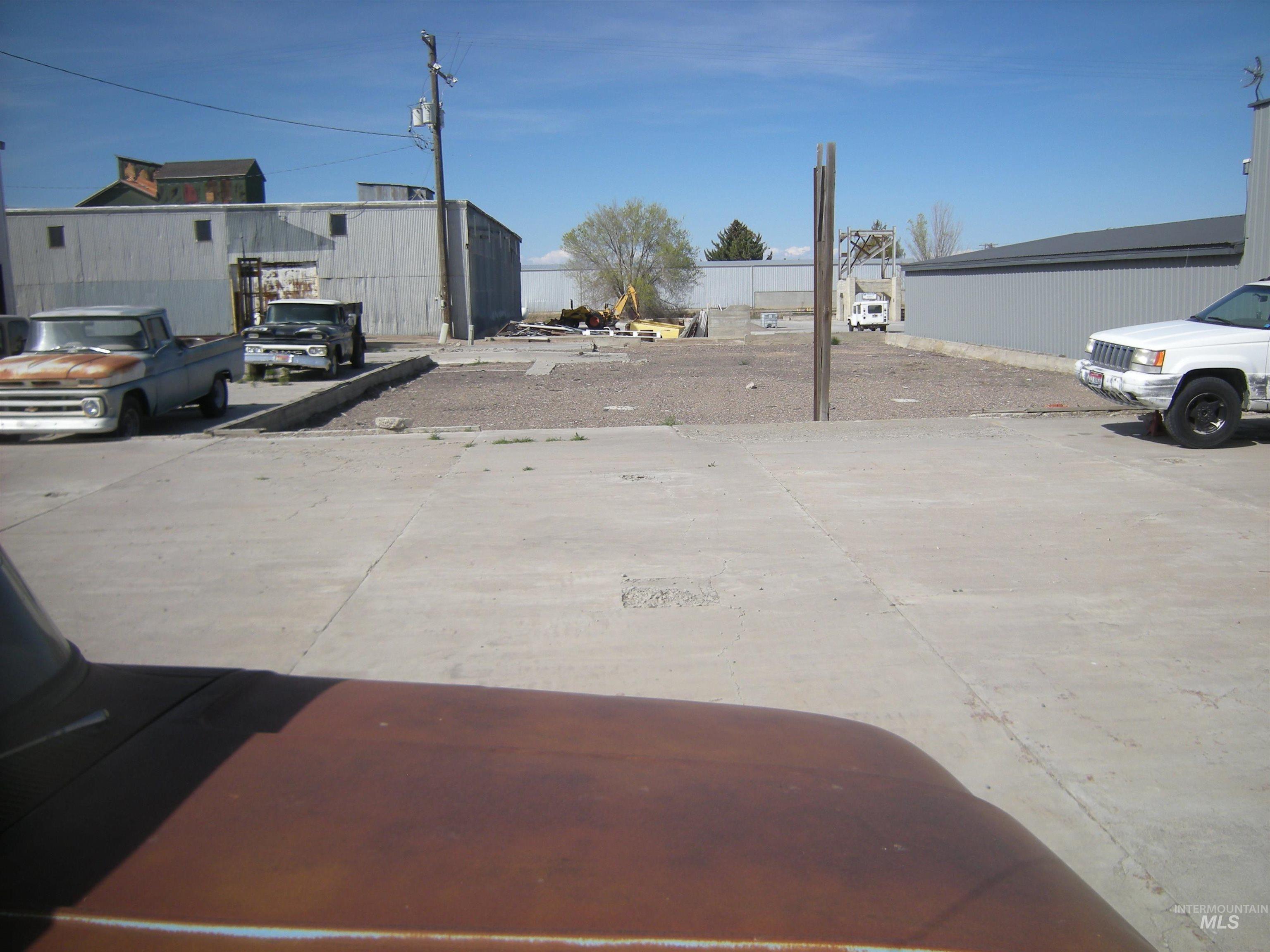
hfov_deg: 63.4
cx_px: 635
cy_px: 476
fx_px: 1027
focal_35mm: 28
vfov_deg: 49.7
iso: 64
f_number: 5.6
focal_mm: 4.7
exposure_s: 1/400
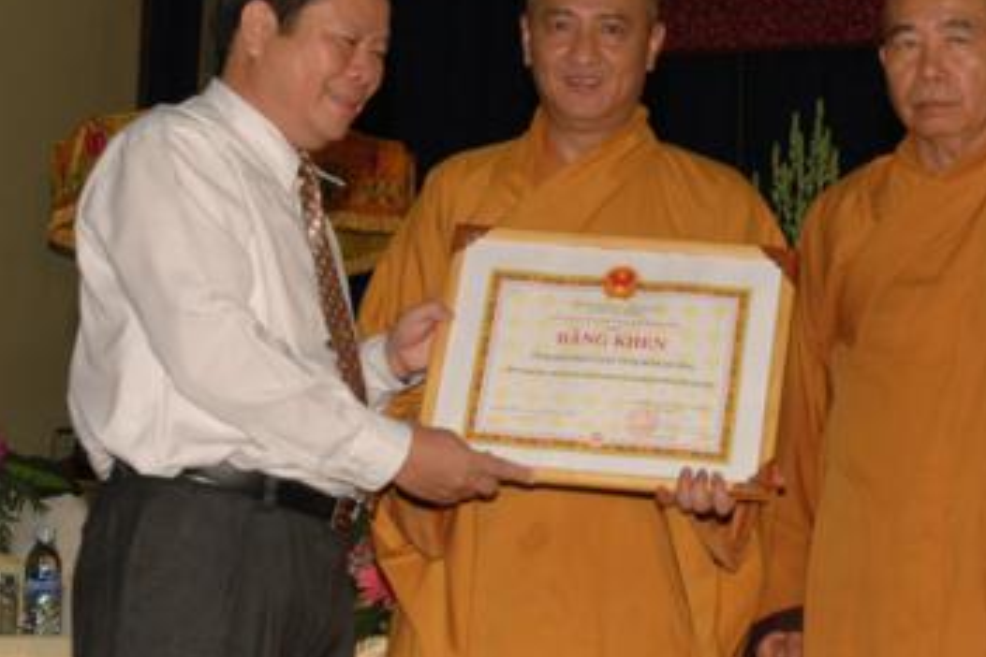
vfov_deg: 14.7
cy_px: 291
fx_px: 2547
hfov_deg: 21.6
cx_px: 826
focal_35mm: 93
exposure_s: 1/80
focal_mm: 34
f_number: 7.1
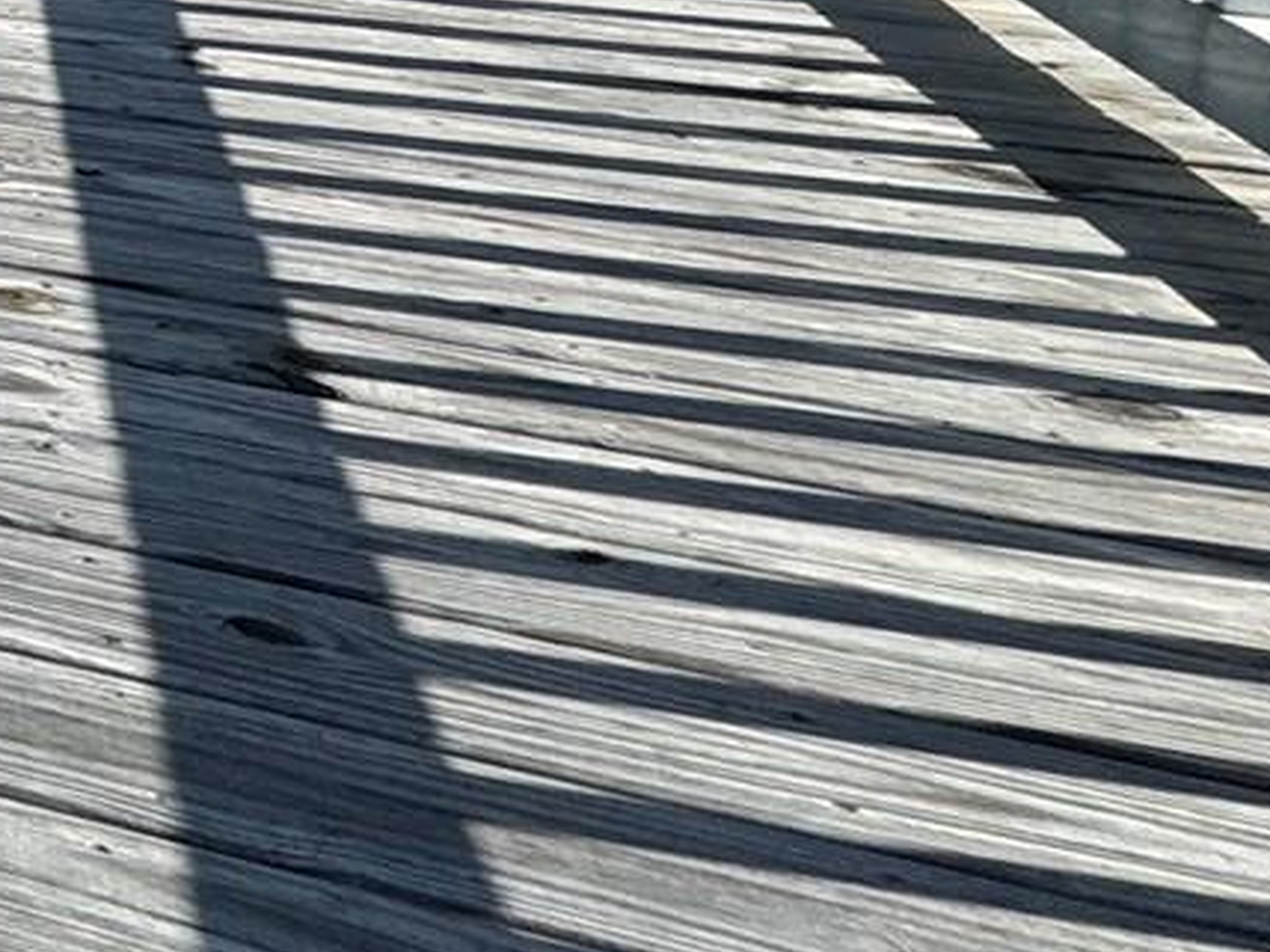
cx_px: -1273
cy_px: -566
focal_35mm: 67
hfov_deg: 18.6
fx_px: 2458
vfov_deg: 18.7
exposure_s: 1/3717
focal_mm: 2.22
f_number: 2.2
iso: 50
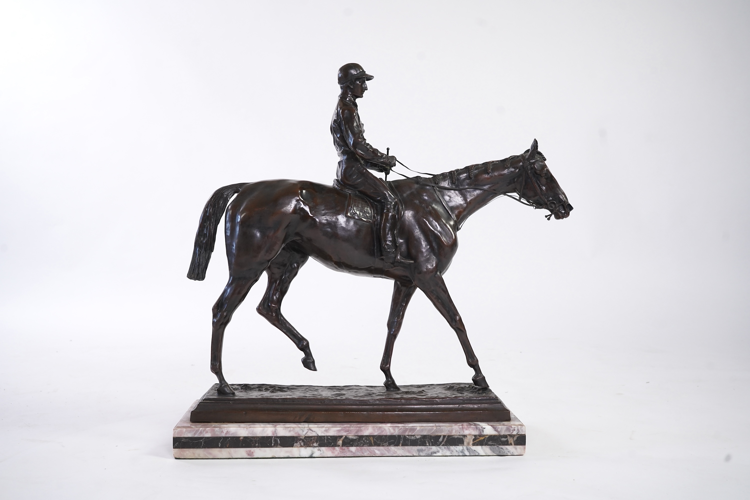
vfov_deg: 35.9
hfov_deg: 51.9
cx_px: 375
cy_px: 250
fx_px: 771
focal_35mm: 37
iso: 1250
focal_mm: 37
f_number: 7.1
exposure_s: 1/100
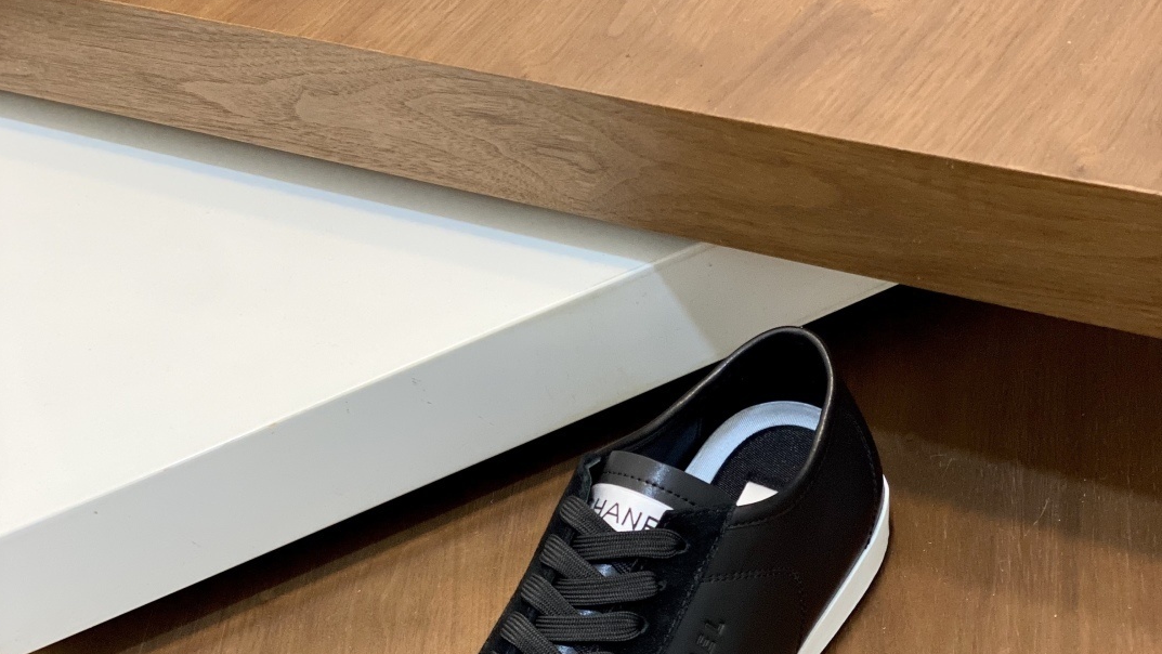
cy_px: 653
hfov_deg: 27.9
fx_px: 2342
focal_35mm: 76
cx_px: 579
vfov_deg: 15.6
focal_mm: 6
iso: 100
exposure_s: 1/100
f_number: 2
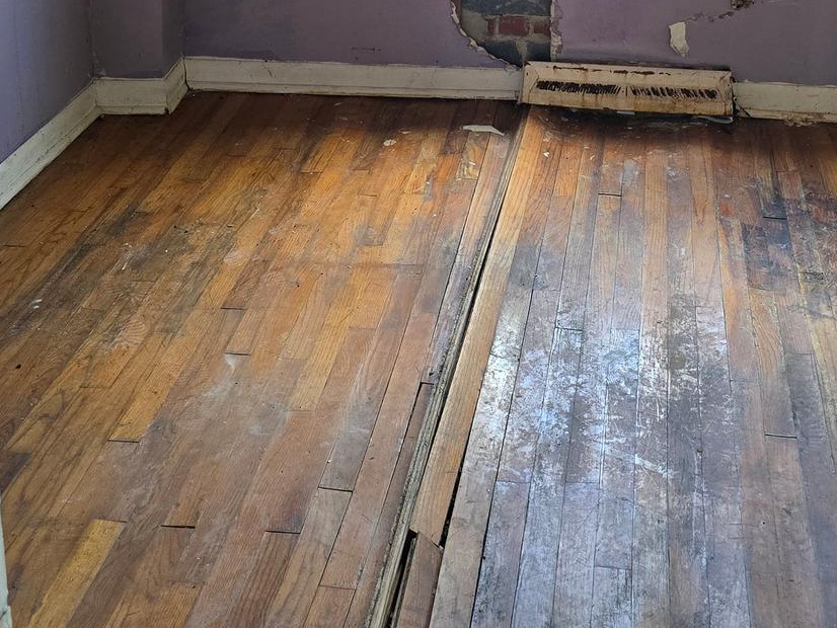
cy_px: -92
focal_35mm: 57
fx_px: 1379
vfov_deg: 23.8
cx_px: 551
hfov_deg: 33.5
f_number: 1.7
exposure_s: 1/180
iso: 160
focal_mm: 6.3
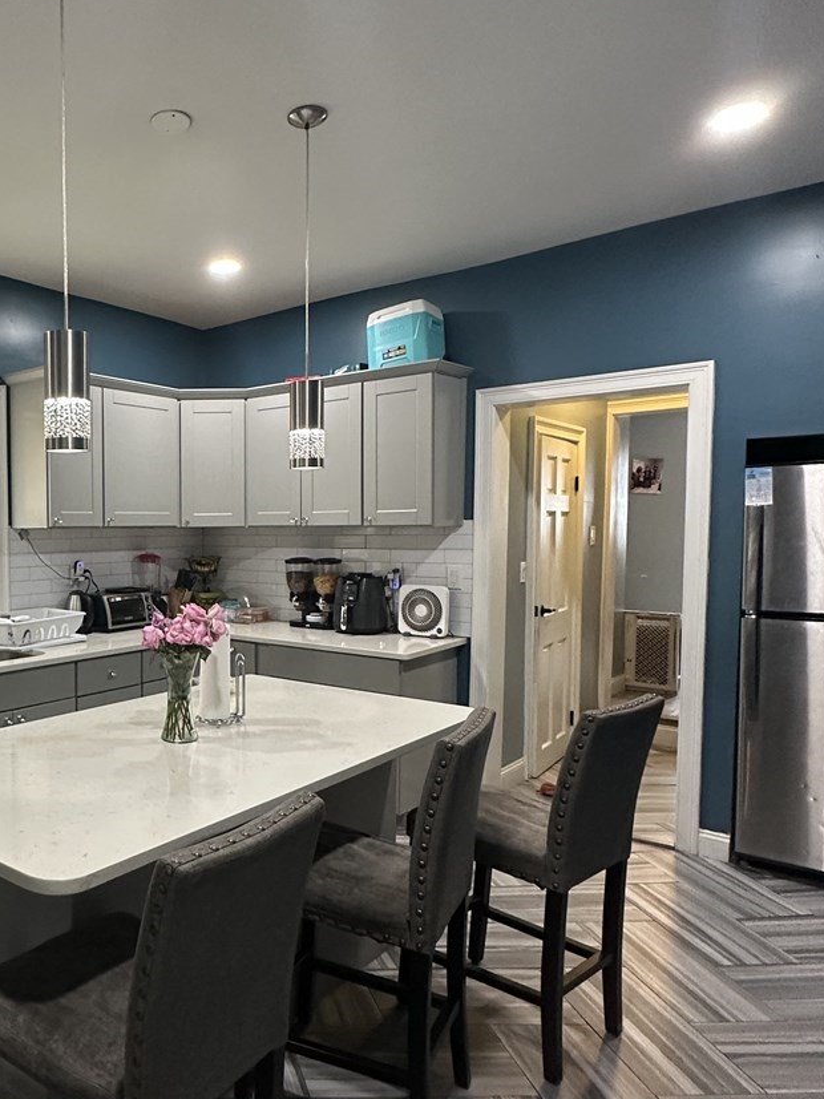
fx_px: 825
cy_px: 578
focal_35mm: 26
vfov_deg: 67.3
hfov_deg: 48.9
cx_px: 126
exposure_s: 1/60
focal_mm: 2.22
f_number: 2.2
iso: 250
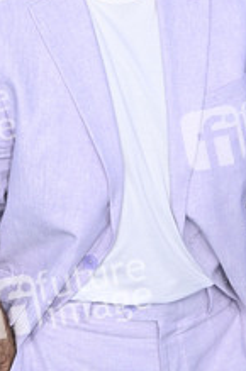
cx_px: 114
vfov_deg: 11.3
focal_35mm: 181
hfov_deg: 7.6
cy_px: 46
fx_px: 1864
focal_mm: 99
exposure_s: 1/200
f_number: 6.3
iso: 1600
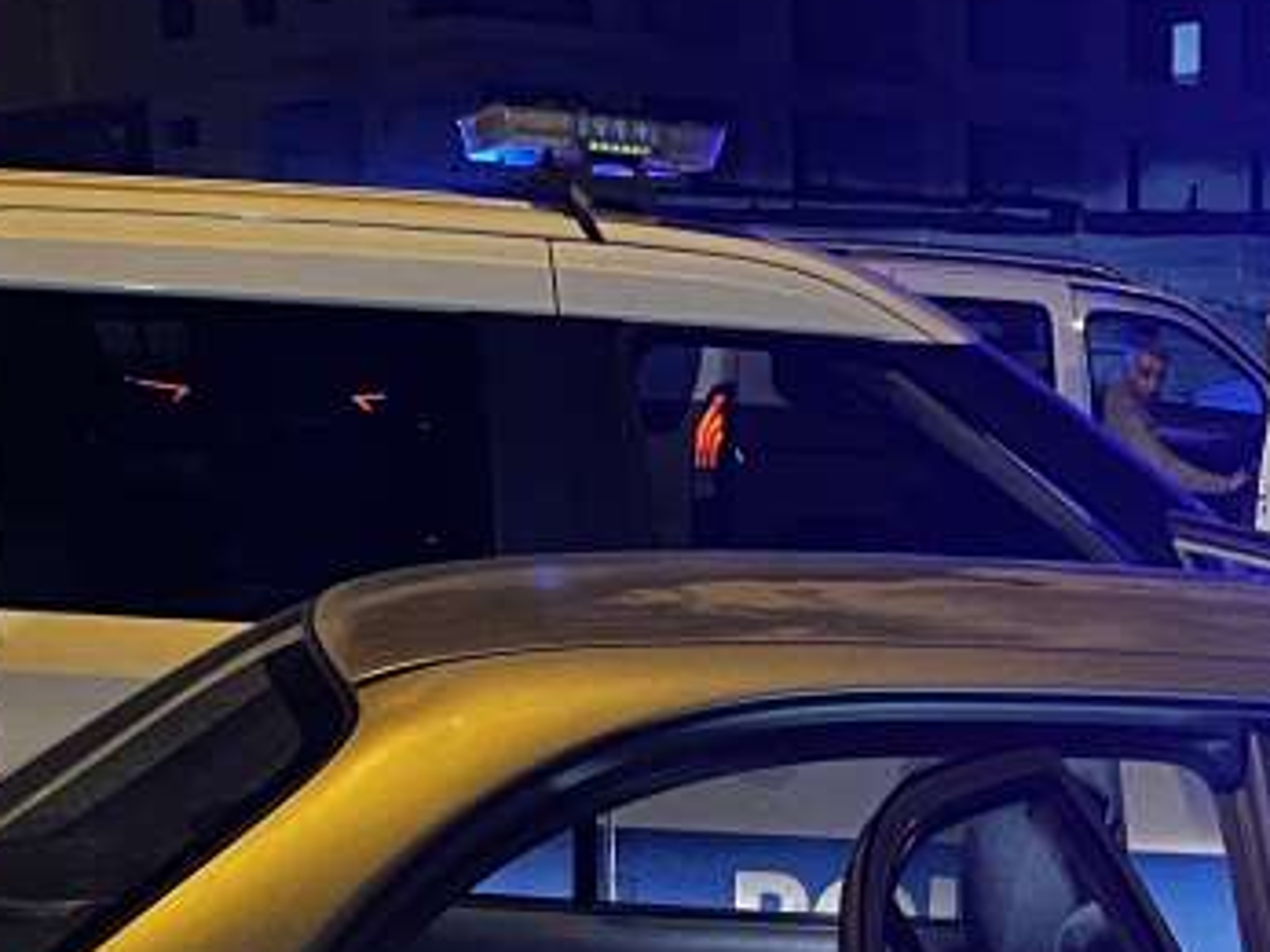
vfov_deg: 14.5
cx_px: 1120
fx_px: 3521
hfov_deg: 20.1
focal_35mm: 96
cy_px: 1351
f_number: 1.5
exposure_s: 1/25
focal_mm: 5.7
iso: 500
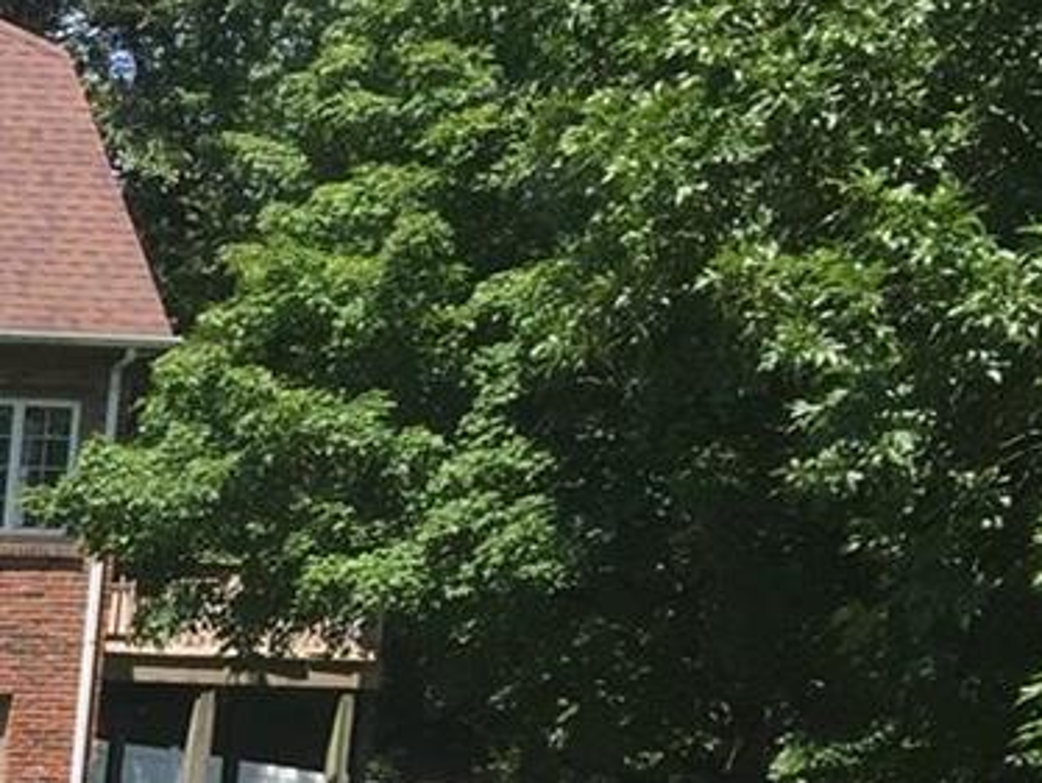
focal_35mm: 124
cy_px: 1393
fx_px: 3735
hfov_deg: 13.4
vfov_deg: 11.2
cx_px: -1114
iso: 32
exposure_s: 1/964
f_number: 2.2
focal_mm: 4.15
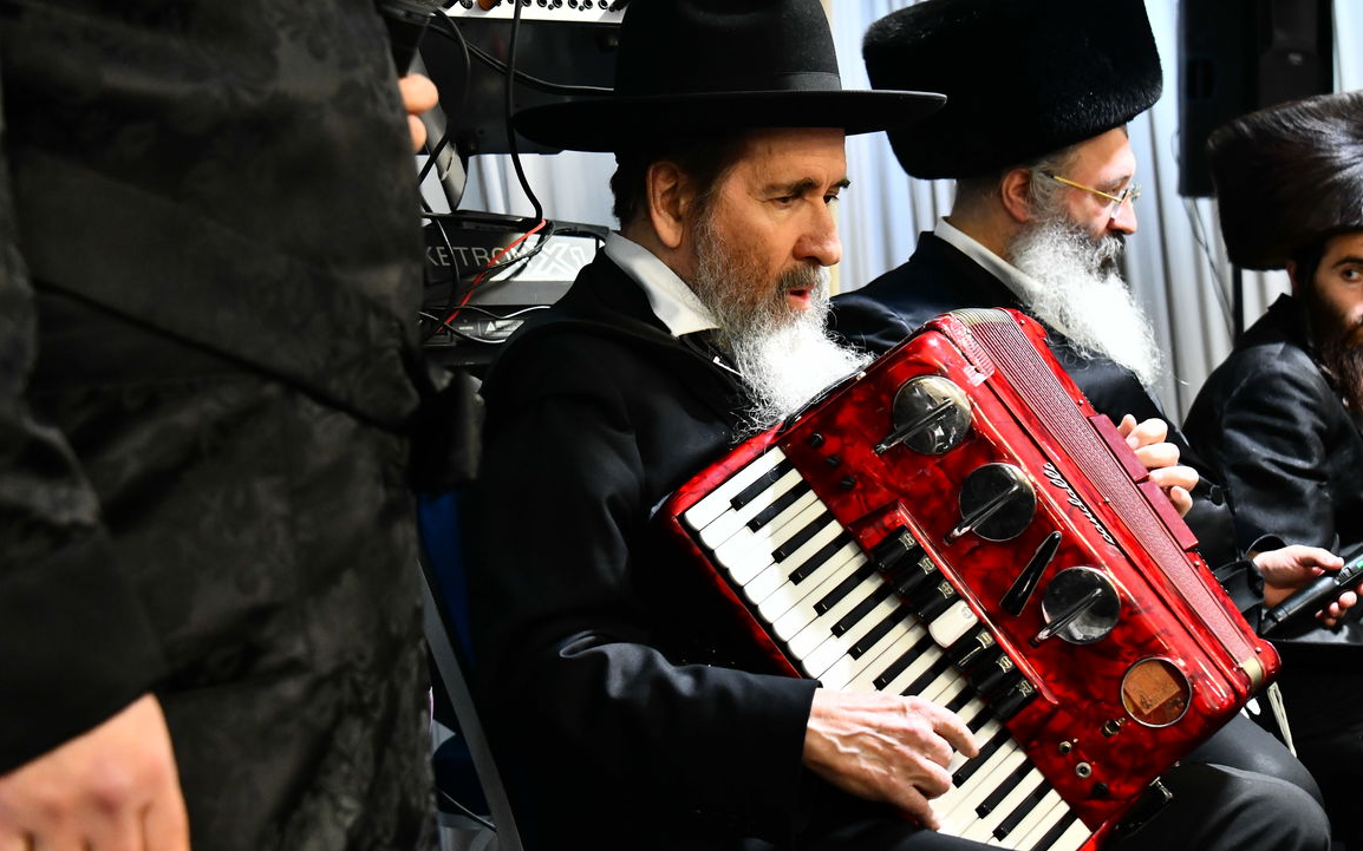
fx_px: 2526
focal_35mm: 68
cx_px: 759
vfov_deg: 19.1
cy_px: 324
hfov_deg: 30.2
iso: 2500
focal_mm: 55
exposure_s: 1/125
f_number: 5.6
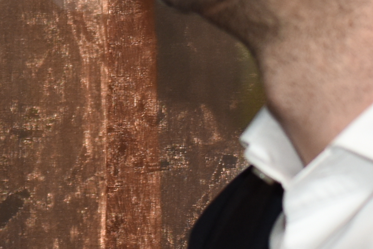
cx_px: -375
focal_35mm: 651
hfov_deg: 3.1
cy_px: -21
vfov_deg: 2.1
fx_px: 6746
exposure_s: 1/80
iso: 500
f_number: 4
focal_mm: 85
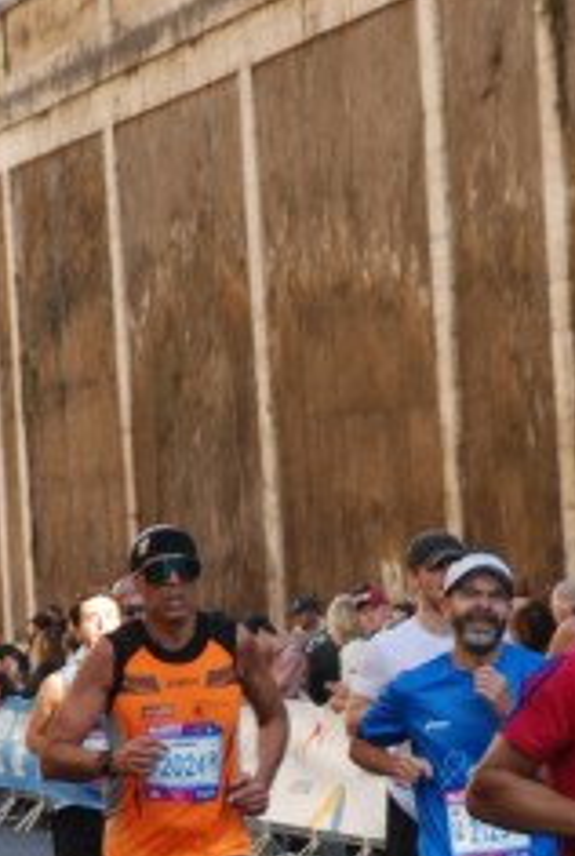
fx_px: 7312
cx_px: 344
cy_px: 900
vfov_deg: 6.7
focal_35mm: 307
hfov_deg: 4.5
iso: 1000
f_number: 5.6
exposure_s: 1/640
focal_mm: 80
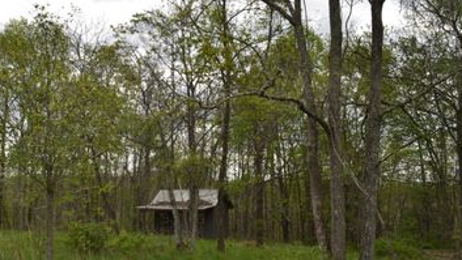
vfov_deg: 29.7
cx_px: 165
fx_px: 490
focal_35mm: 40
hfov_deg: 49.8
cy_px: 144
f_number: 9
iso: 100
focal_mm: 18
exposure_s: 1/200
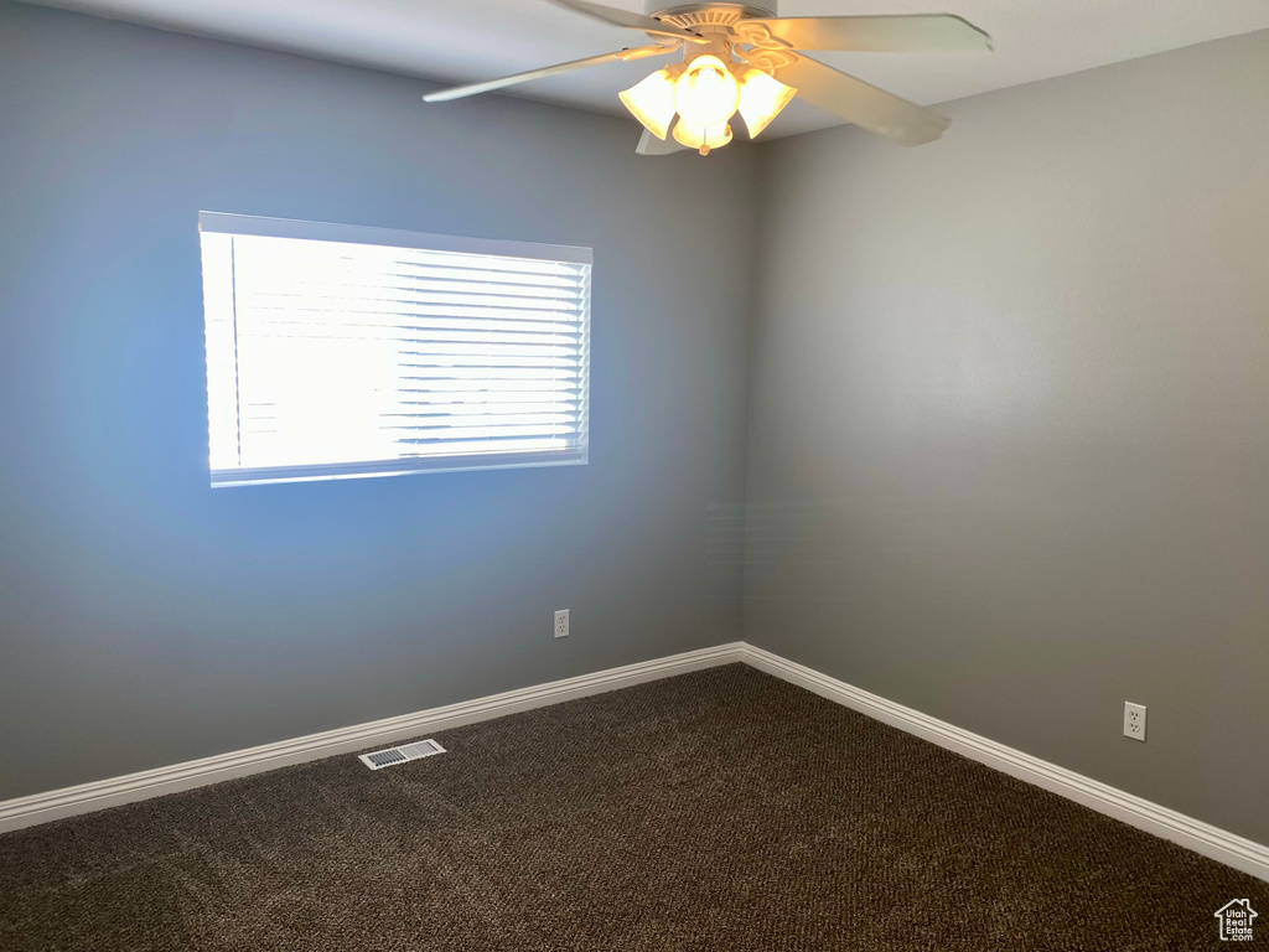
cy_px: 476
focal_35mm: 26
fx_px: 953
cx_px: 634
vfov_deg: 53.1
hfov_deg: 67.3
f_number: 1.8
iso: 40
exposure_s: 1/120
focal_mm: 4.25
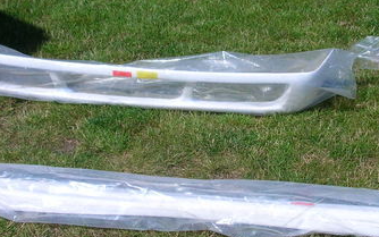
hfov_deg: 28.9
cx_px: 233
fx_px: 734
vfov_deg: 18.4
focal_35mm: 71
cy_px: 115
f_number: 8.5
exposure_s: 1/175
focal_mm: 5.8
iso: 50
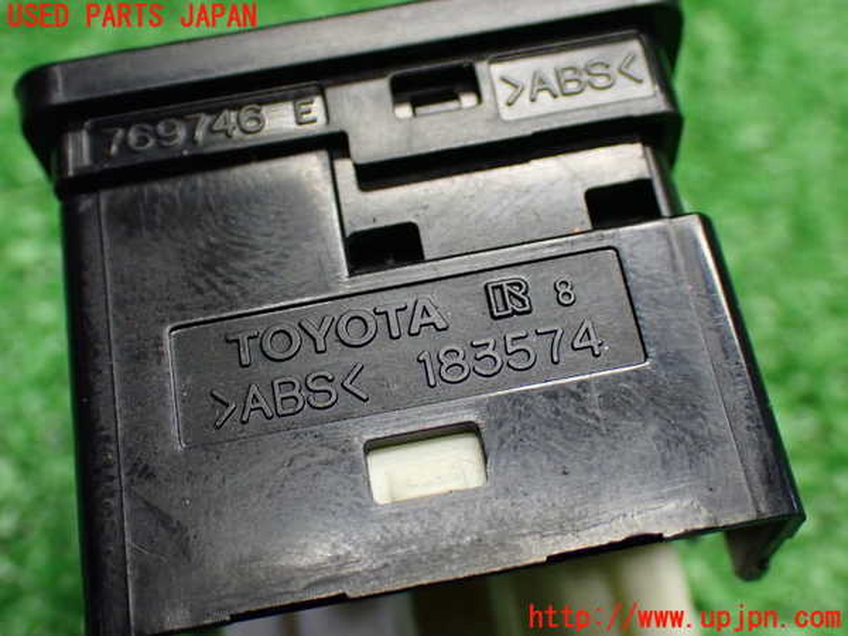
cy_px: 318
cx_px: 424
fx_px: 1225
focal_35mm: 50
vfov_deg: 29.1
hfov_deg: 38.2
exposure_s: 1/80
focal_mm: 9.01
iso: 800
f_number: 3.2
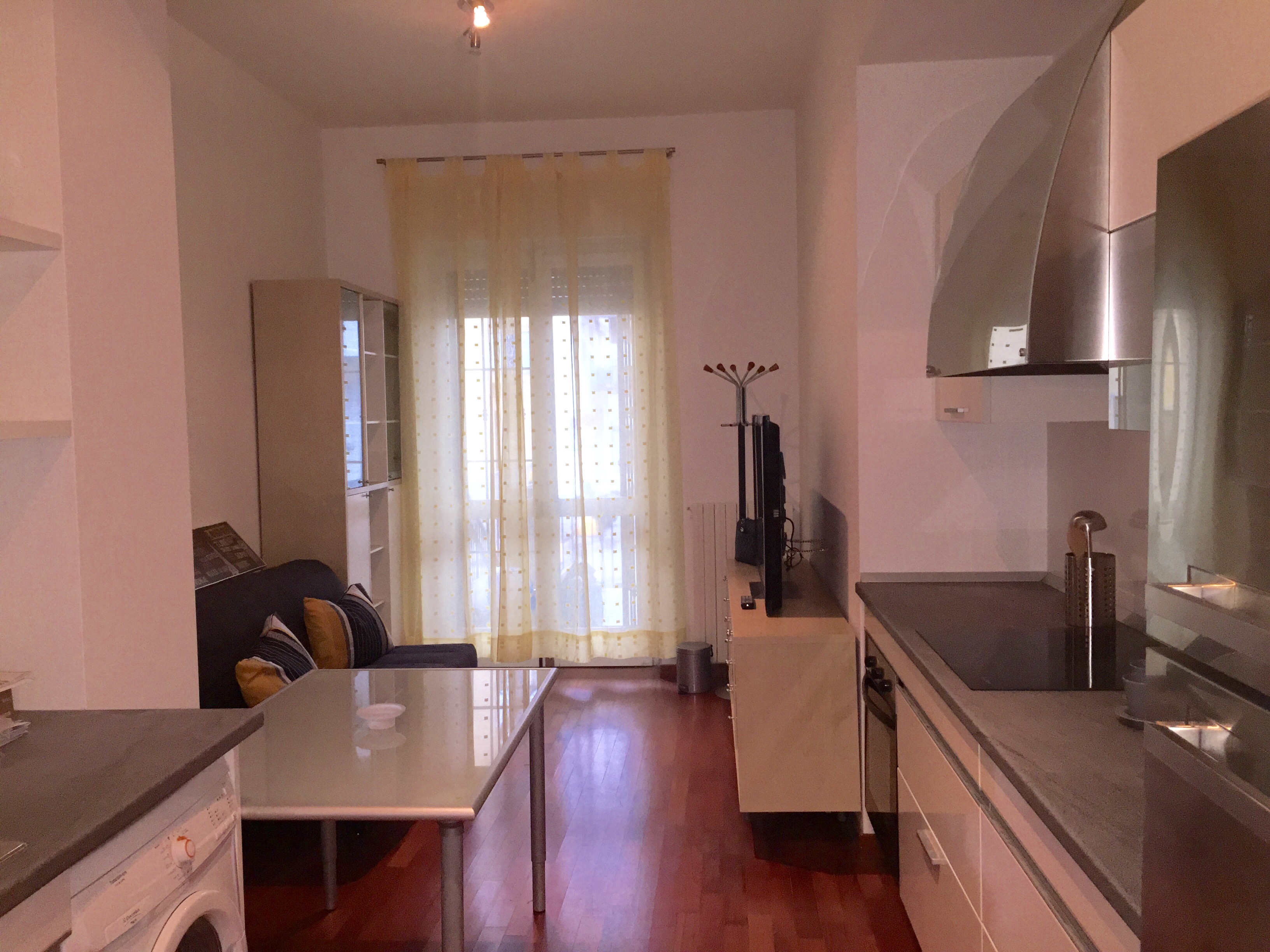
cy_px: 476
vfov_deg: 48.2
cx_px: 635
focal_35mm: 29
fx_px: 1064
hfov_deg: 61.7
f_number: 2.2
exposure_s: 1/33
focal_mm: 4.15
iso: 100
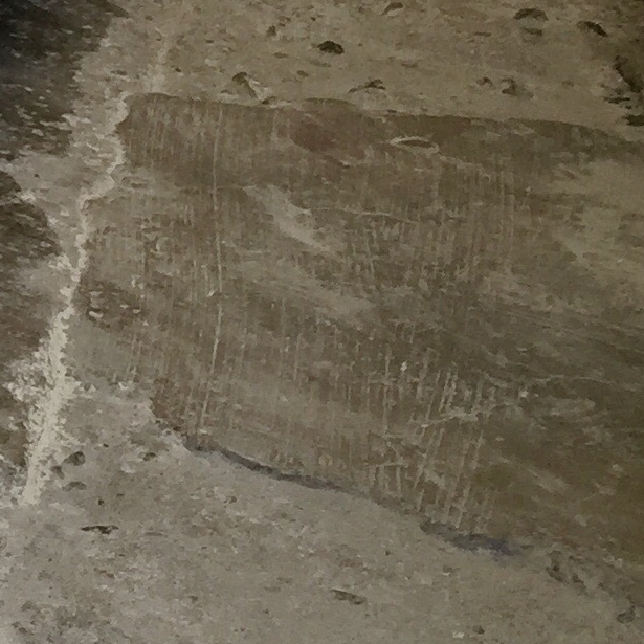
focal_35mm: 136
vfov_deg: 12.5
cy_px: -131
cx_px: -743
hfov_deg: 11.3
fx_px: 2863
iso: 32
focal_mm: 4.15
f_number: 2.2
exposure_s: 1/293
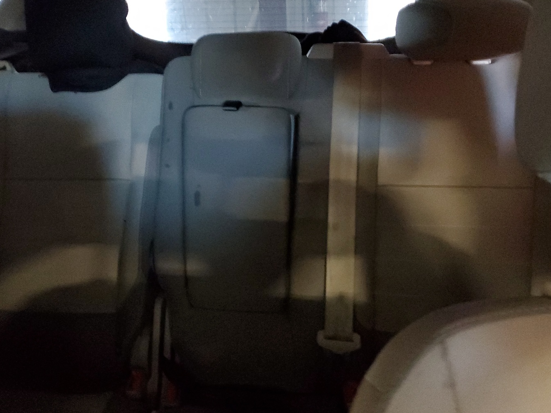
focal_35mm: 31
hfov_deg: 58.1
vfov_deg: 45.3
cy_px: 181
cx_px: 236
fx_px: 493
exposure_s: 1/15
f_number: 1.5
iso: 1071
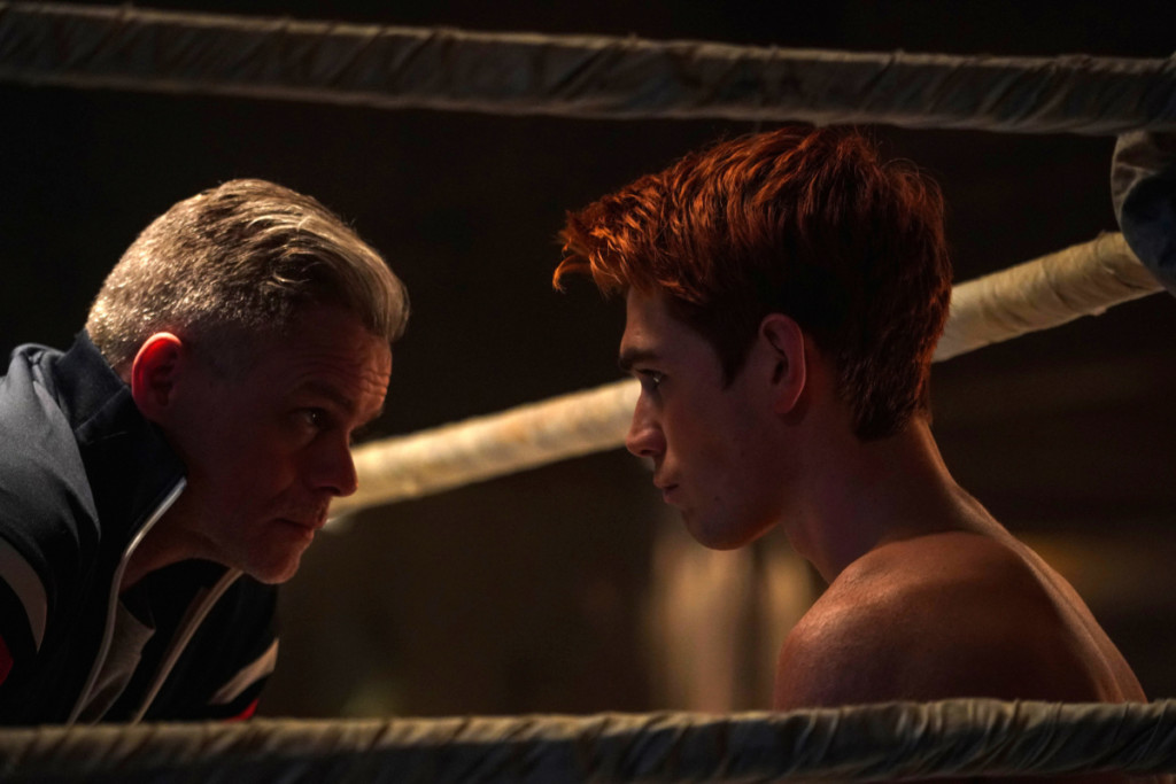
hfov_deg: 11.9
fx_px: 5619
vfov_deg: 8.0
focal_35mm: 172
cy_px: 392
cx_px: 588
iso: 4000
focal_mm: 172
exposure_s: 1/160
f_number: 4
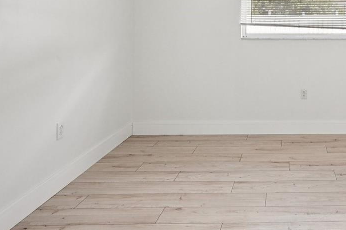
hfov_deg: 47.0
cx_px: 308
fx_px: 356
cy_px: 20
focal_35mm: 37
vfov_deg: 33.9
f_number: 8
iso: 400
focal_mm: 16
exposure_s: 1/40
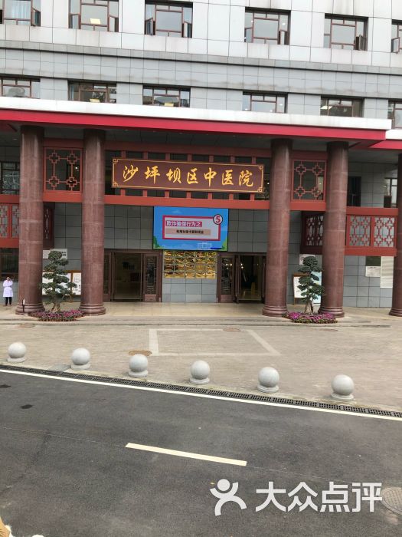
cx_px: 201
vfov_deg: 63.4
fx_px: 434
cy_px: 268
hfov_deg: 49.7
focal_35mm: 28
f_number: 1.8
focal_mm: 4
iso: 20
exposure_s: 1/335
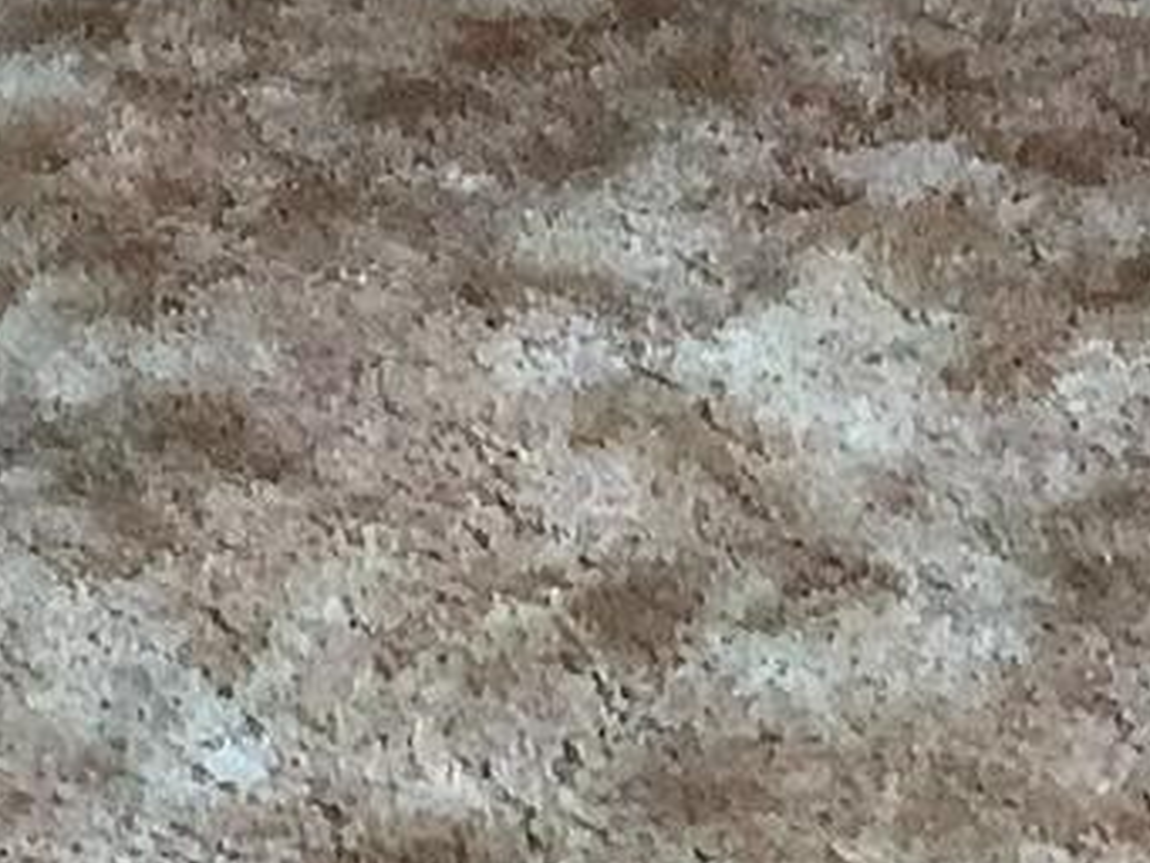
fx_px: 5783
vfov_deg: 7.8
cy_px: -1386
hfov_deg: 11.3
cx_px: 354
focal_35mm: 174
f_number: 1.8
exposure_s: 1/60
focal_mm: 3
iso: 100
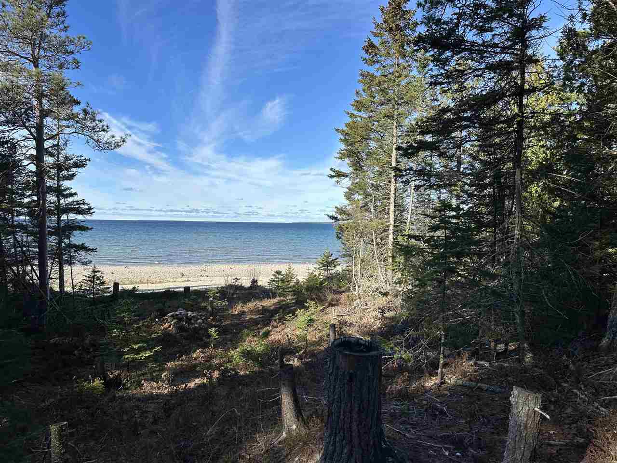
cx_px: 308
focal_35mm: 24
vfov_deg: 56.8
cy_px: 232
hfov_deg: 71.6
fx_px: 428
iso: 80
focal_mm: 6.86
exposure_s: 1/3155
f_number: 1.78
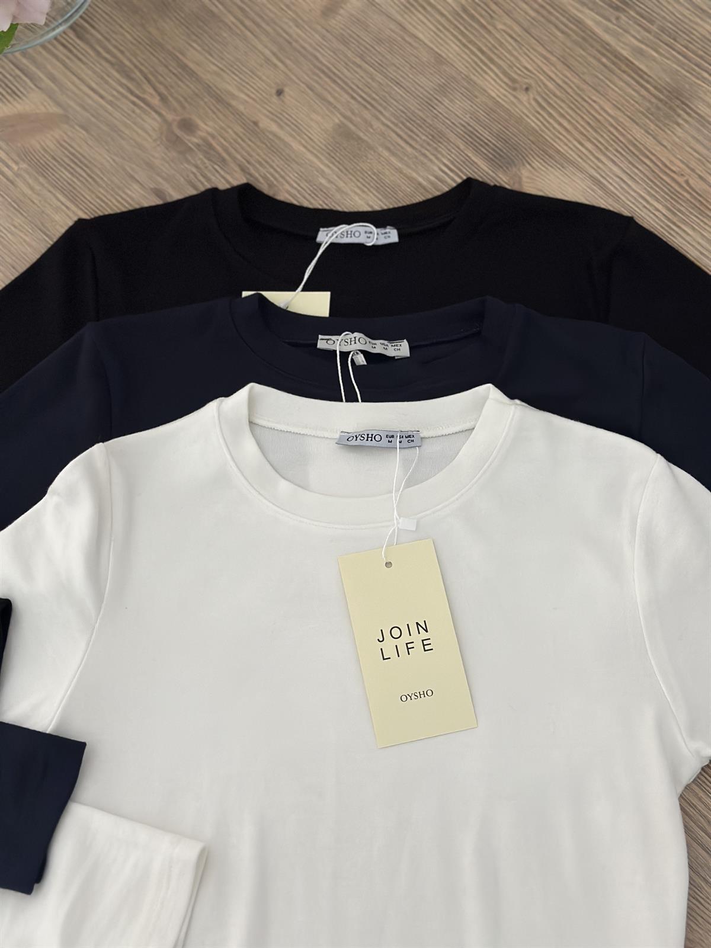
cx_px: 356
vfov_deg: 39.7
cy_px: 474
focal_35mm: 48
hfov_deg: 30.3
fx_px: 1315
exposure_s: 1/58
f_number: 1.78
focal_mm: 6.86
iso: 400
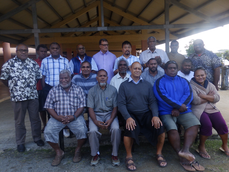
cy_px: 86
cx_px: 114
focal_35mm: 28
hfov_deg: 63.4
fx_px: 185
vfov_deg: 49.7
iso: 80
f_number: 4
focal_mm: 5.1
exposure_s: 1/80
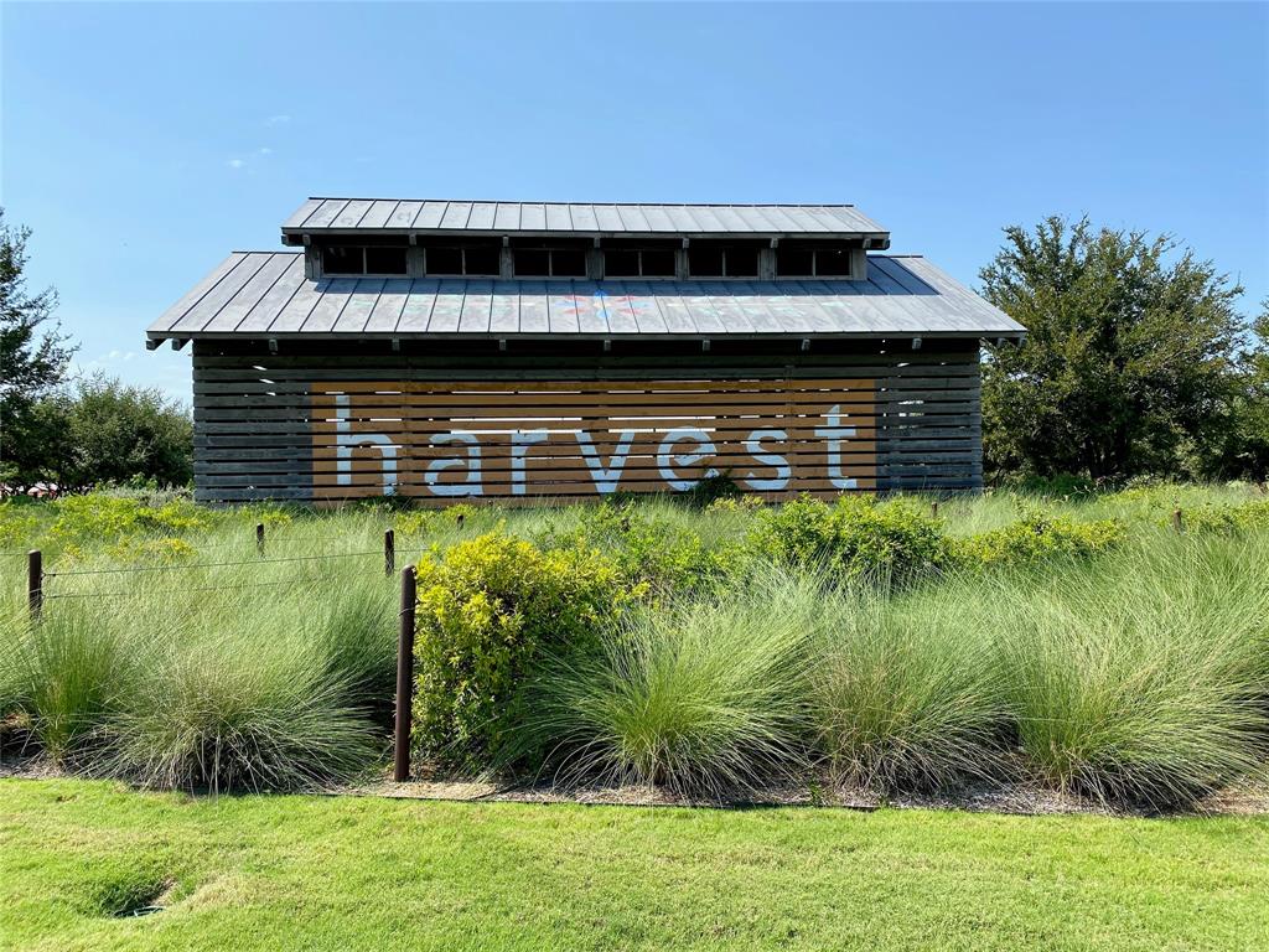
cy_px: 476
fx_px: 953
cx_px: 634
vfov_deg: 53.1
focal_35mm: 26
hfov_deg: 67.3
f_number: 1.8
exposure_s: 1/2571
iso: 32
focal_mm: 4.25
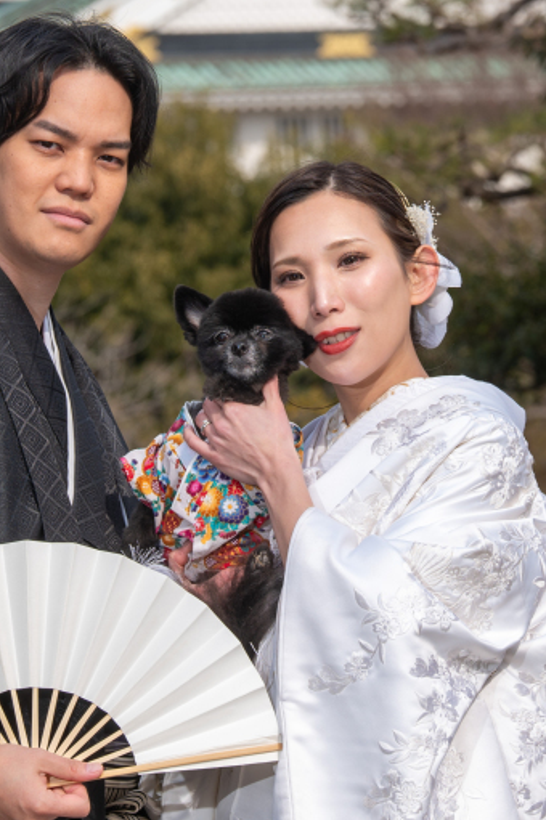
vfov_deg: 7.2
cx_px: 186
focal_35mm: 287
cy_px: 42
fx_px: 6538
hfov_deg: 4.8
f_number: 8
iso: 80
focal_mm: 122
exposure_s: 1/200
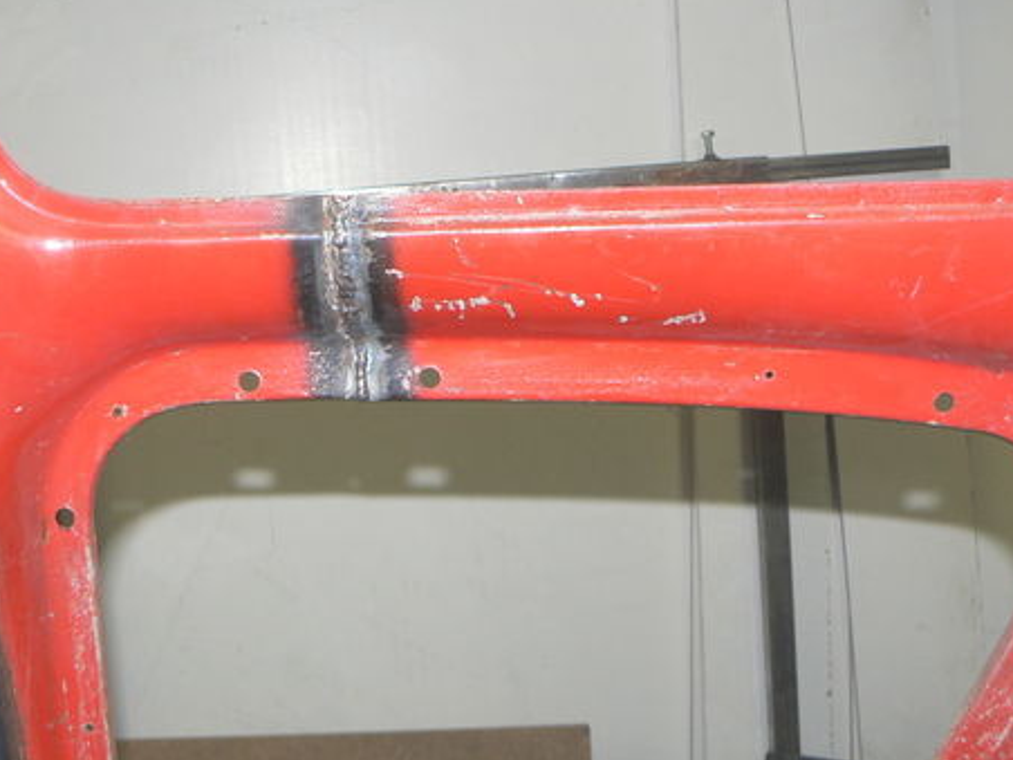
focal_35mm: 51
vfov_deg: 28.6
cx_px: 394
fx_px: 1492
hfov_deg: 37.3
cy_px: 365
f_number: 2.8
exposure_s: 1/30
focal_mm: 6
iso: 100
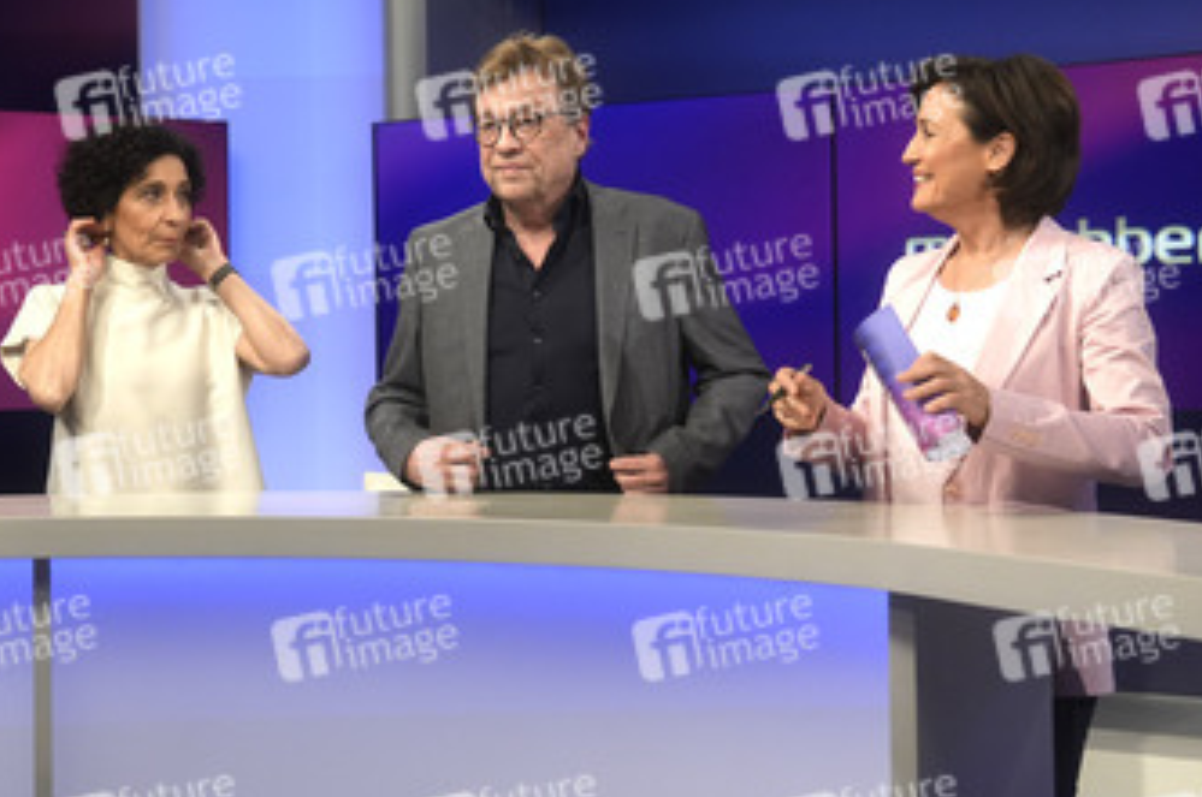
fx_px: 2034
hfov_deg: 32.7
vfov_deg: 22.2
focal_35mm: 61
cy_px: 368
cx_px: 413
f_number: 2
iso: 640
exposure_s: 1/400
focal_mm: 30
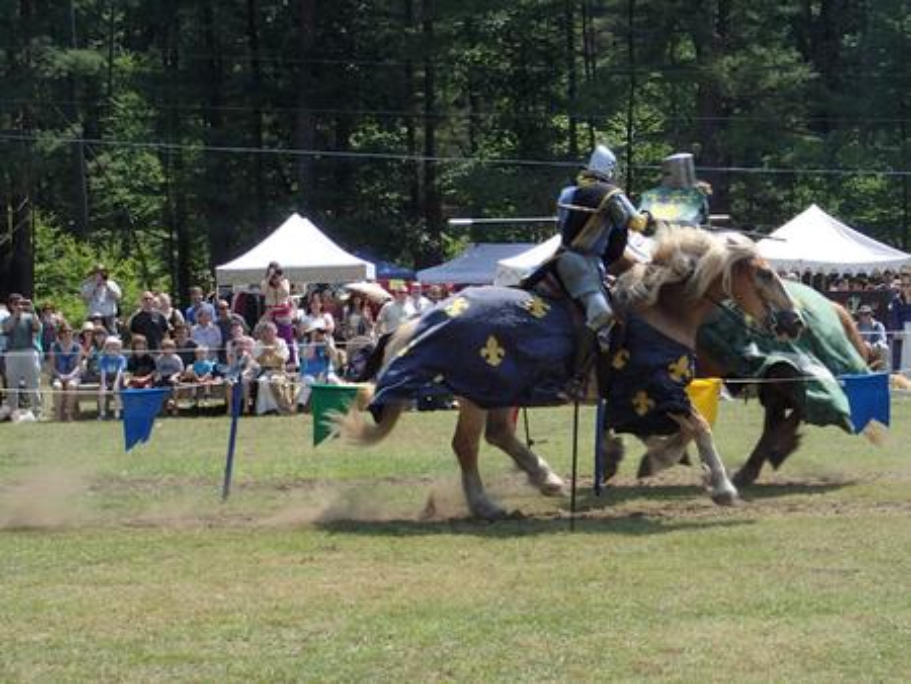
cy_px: 342
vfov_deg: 22.6
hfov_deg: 29.8
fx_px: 1712
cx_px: 456
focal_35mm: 65
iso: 100
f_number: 5
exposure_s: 1/320
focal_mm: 11.8
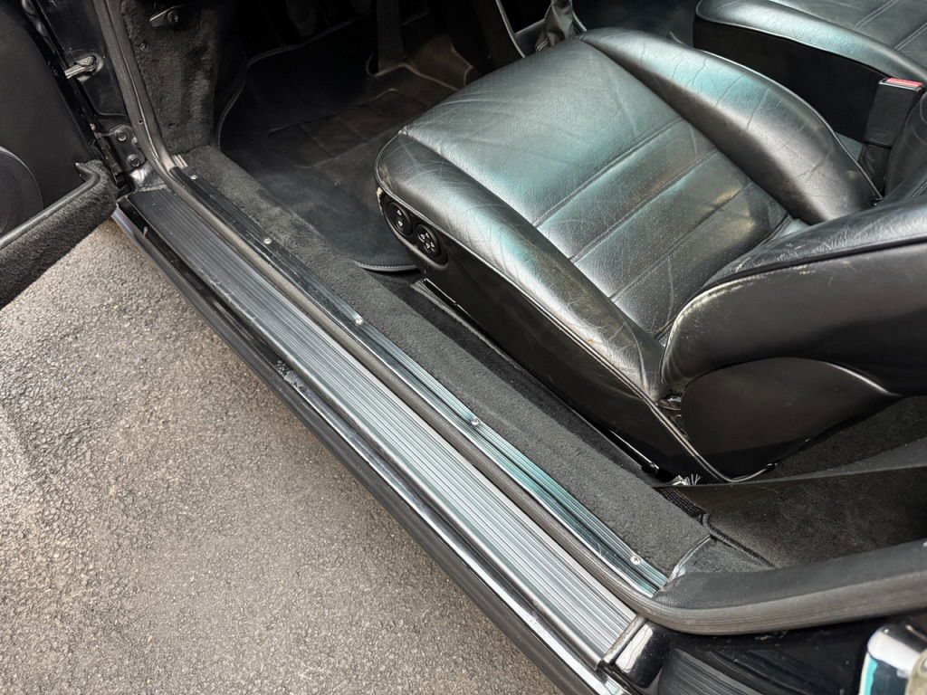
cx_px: 464
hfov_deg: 71.6
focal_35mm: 24
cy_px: 348
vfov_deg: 56.8
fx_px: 643
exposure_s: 1/50
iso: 800
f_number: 1.78
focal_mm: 6.76
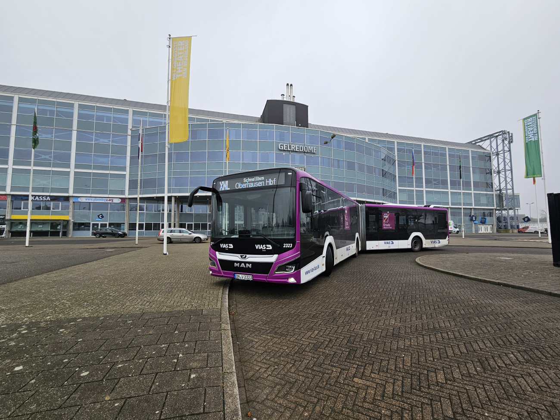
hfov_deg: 106.2
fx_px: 210
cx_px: 280
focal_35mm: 13
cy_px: 210
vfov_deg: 89.9
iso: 50
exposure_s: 1/355
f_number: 2.2
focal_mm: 2.2
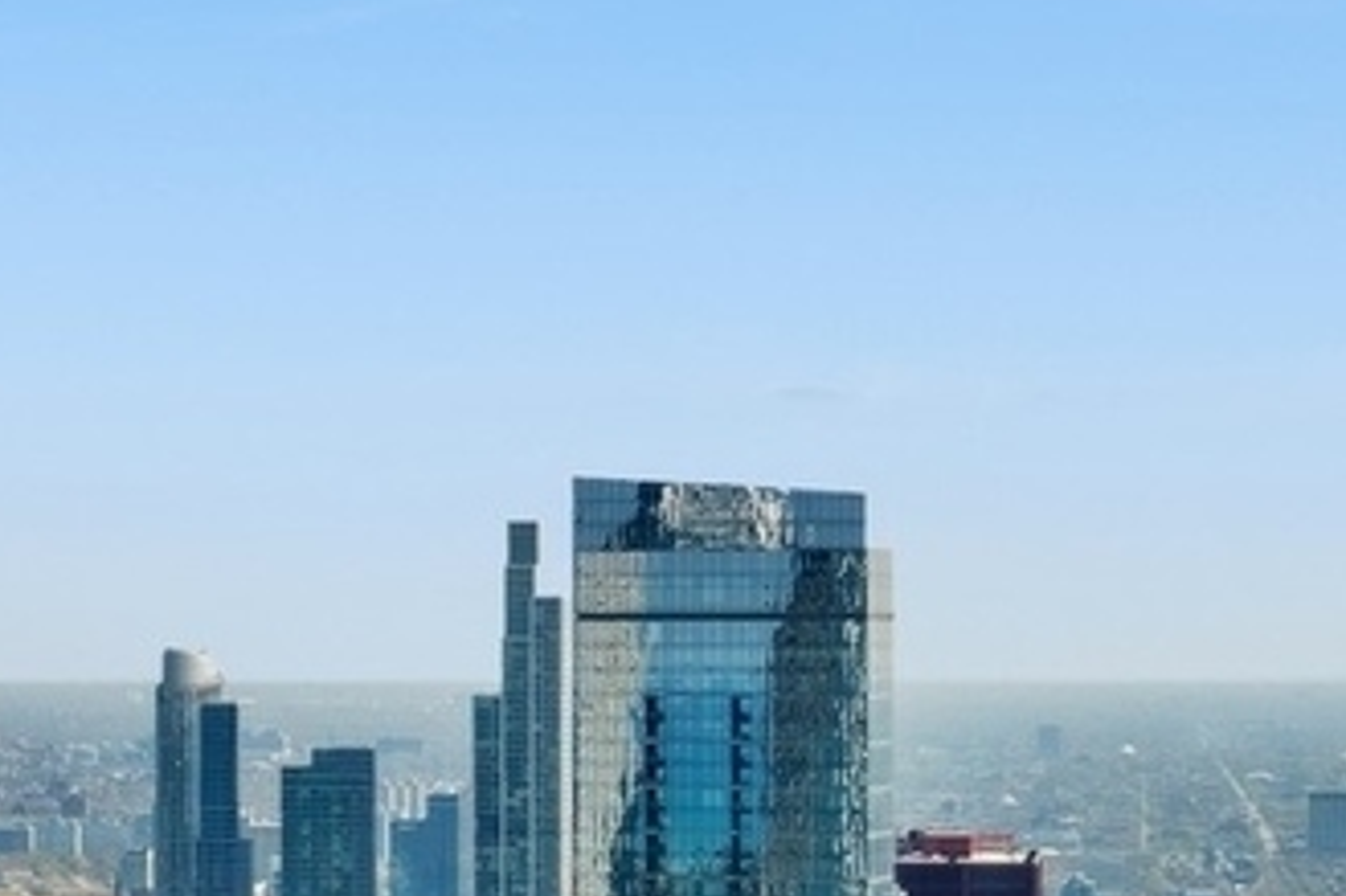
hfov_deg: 13.0
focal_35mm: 148
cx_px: -765
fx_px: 5531
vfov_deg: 9.1
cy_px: 1064
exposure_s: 1/90
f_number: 9.5
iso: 200
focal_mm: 30
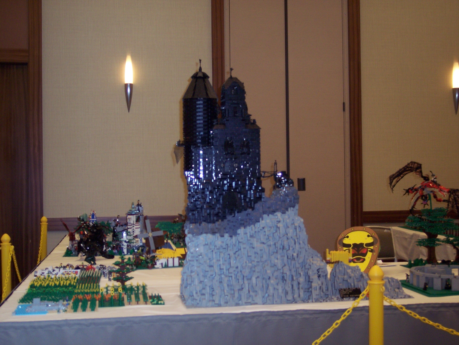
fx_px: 690
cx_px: 230
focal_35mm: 52
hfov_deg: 36.8
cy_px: 172
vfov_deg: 28.0
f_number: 3.4
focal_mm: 10.7
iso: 140
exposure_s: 1/60
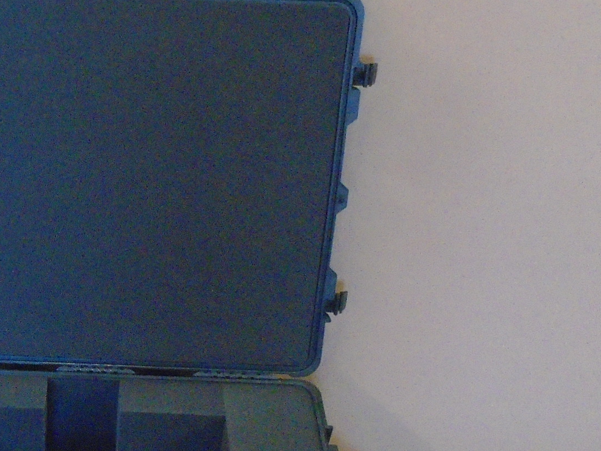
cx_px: 72
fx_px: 1076
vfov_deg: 23.6
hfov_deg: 30.0
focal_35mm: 62
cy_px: 261
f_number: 3.2
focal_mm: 4.6
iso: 800
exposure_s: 1/40
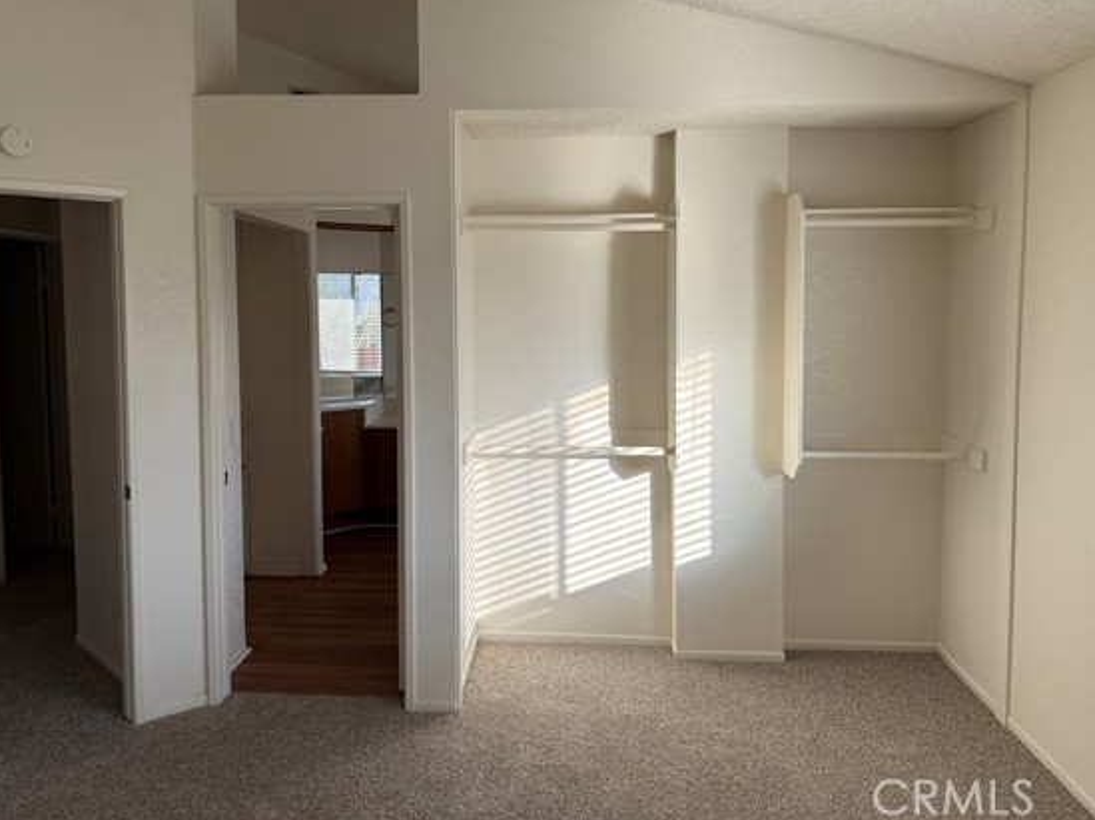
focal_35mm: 28
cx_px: 527
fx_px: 885
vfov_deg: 49.5
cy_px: 347
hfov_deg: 63.5
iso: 100
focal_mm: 6.76
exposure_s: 1/868
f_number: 1.78
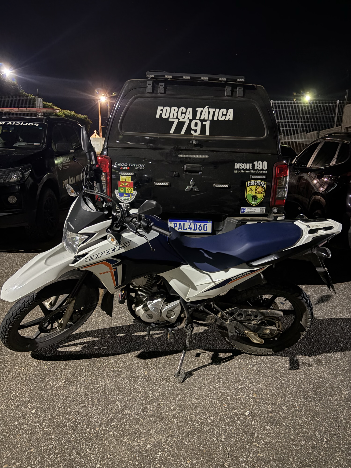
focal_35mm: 26
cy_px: 234
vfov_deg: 67.3
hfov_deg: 53.1
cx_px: 176
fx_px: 352
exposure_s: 1/9
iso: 1250
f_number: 1.6
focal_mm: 5.96
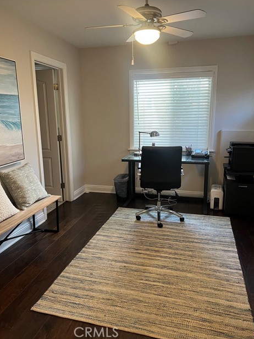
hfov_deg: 51.4
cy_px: 164
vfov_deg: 65.3
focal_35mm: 27
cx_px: 128
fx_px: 264
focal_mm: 5.7
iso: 250
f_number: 1.5
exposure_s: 1/60
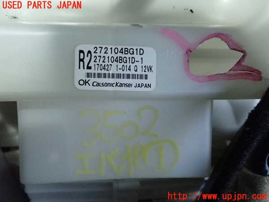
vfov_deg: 46.8
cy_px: 101
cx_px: 134
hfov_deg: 60.0
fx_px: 233
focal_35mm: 30
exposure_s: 1/125
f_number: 2.3
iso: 1600
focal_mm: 5.4
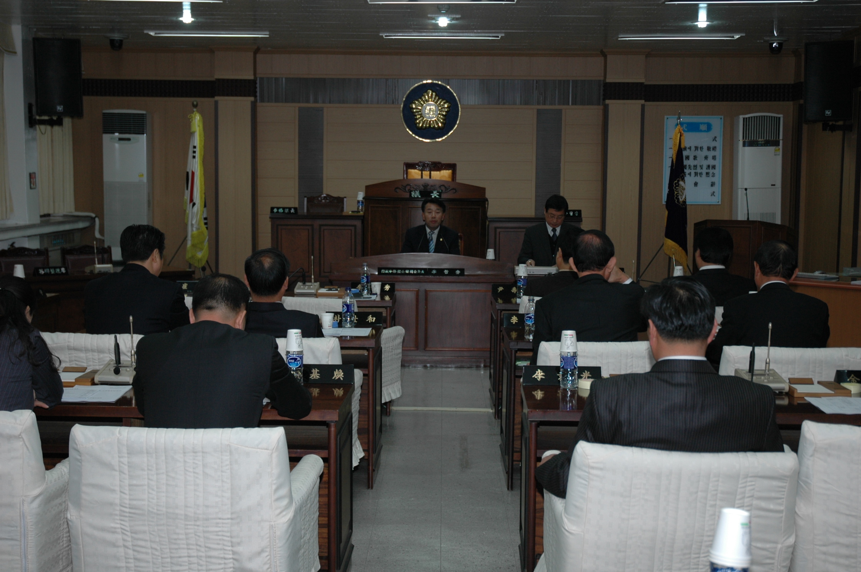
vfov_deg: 26.4
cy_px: 286
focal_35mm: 51
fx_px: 1218
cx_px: 430
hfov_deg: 38.9
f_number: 4.2
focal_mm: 34
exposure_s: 1/60
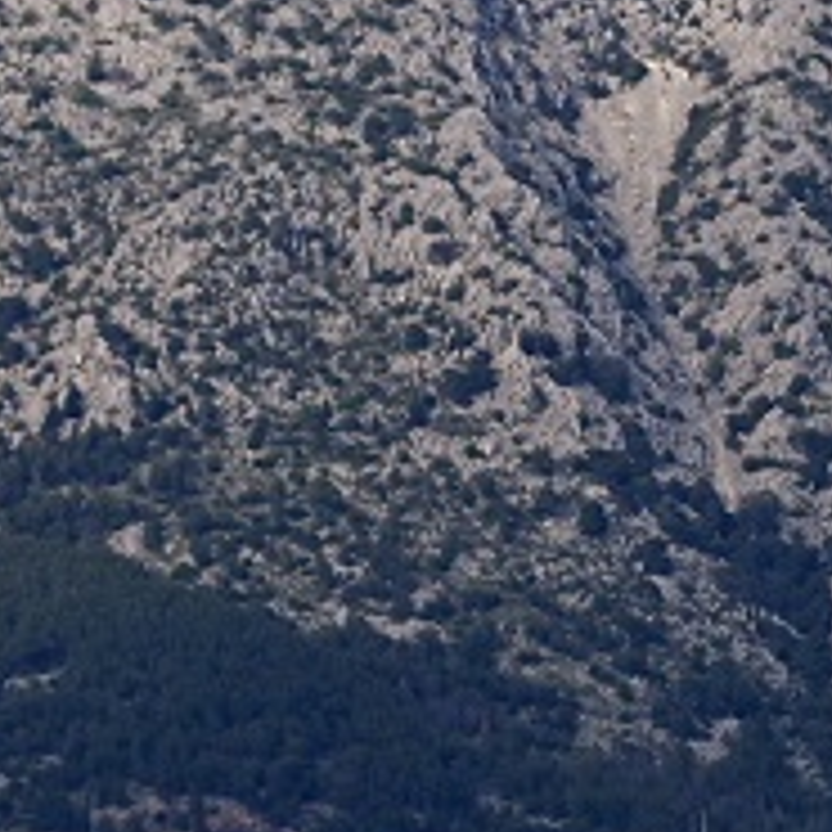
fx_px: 21319
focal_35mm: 784
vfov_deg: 2.2
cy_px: 283
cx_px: 427
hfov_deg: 2.2
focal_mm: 180
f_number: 5
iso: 220
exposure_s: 1/1000
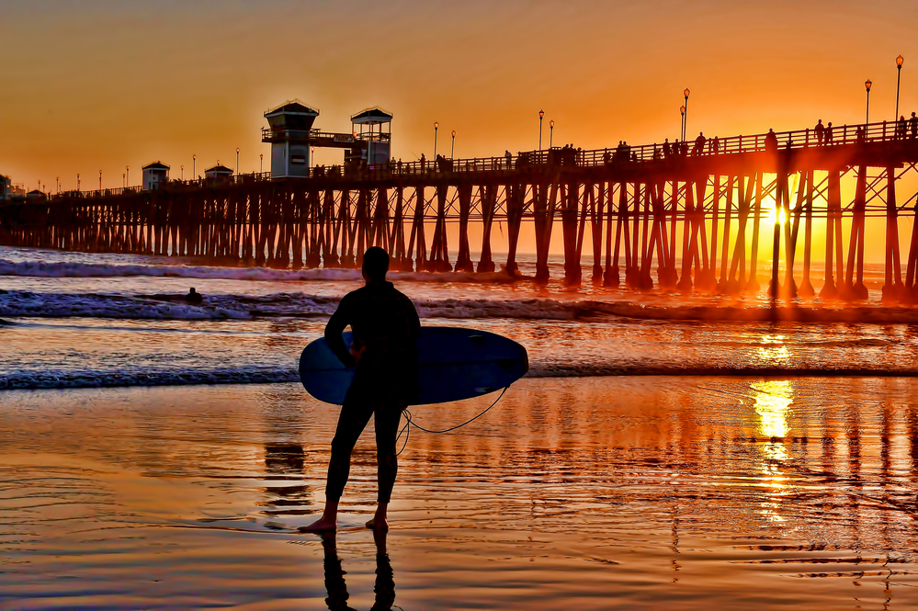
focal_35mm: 70
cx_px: 459
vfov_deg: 19.4
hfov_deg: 28.9
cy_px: 306
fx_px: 1784
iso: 1800
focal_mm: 70
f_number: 18
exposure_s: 1/1000
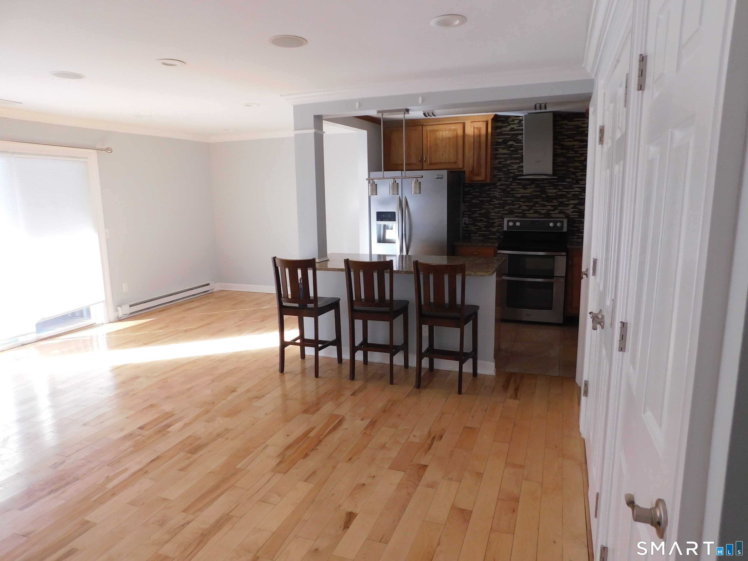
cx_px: 374
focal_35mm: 23
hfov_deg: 73.9
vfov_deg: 58.9
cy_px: 280
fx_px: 497
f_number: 3
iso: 180
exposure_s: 1/30
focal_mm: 4
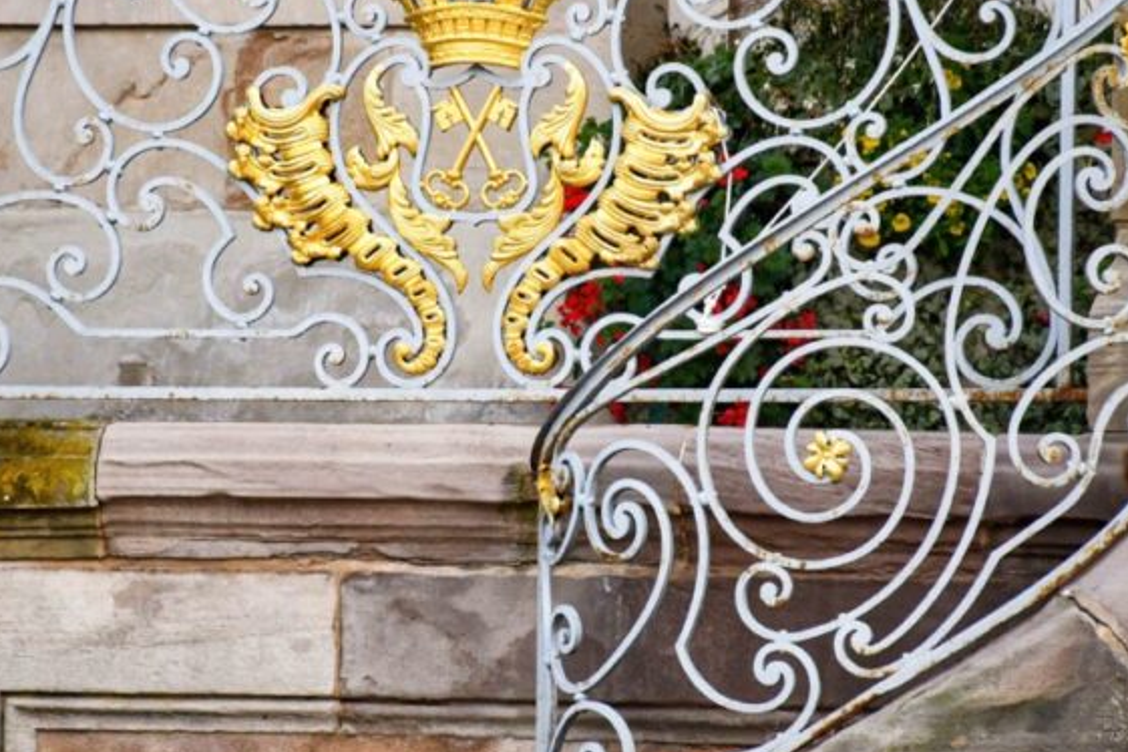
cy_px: 371
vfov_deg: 3.6
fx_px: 12000
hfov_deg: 5.4
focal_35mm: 383
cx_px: 436
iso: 720
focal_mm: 140
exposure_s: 1/500
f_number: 5.6
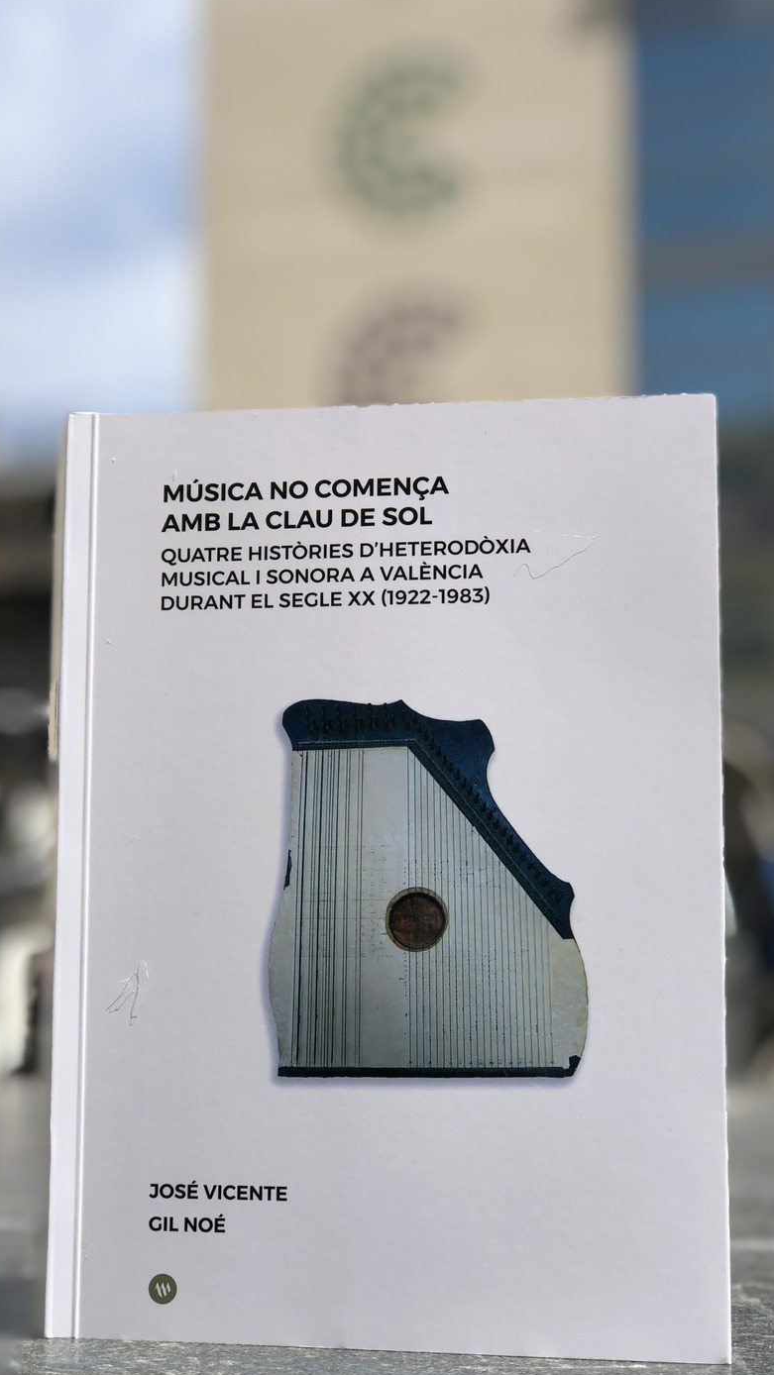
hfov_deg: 19.1
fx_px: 2298
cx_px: 371
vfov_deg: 33.3
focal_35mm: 63
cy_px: 690
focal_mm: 6.6
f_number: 2.8
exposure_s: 1/1000
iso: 20
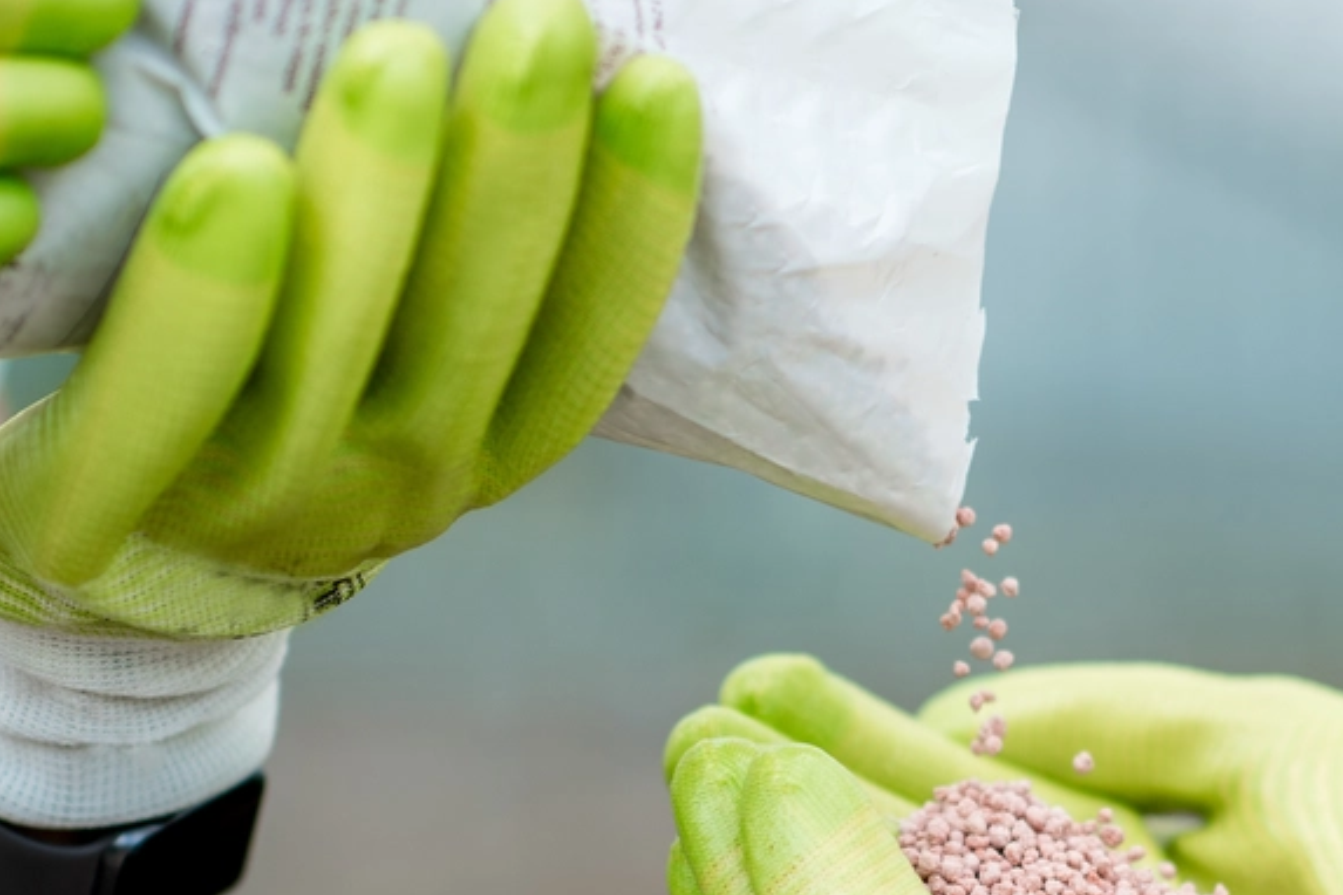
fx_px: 7088
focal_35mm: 190
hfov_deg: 10.8
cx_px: 1008
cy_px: 886
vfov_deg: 7.2
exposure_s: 1/2500
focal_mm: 85
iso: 200
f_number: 2.2
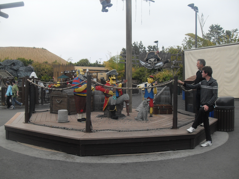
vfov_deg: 38.7
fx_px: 255
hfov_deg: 50.1
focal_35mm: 37
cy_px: 90
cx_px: 120
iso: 80
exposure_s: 1/60
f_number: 8.9
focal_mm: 6.3
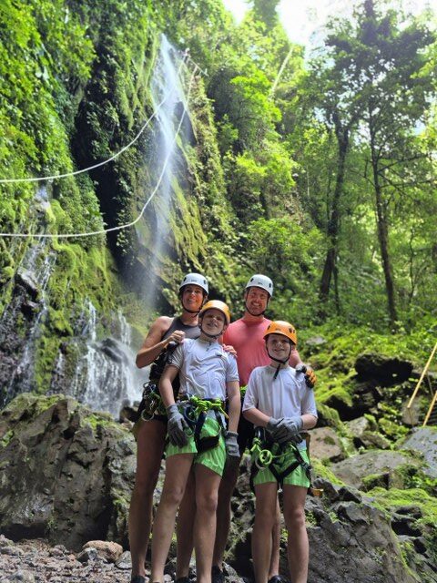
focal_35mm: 23
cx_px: 218
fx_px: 387
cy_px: 292
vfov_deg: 73.9
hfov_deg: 58.9
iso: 250
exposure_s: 1/120
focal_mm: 5.4
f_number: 1.8
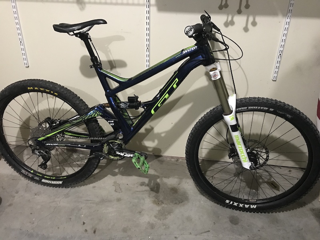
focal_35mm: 28
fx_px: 259
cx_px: 160
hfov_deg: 63.4
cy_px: 120
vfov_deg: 49.7
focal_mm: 3.99
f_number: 1.8
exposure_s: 1/5
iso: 100
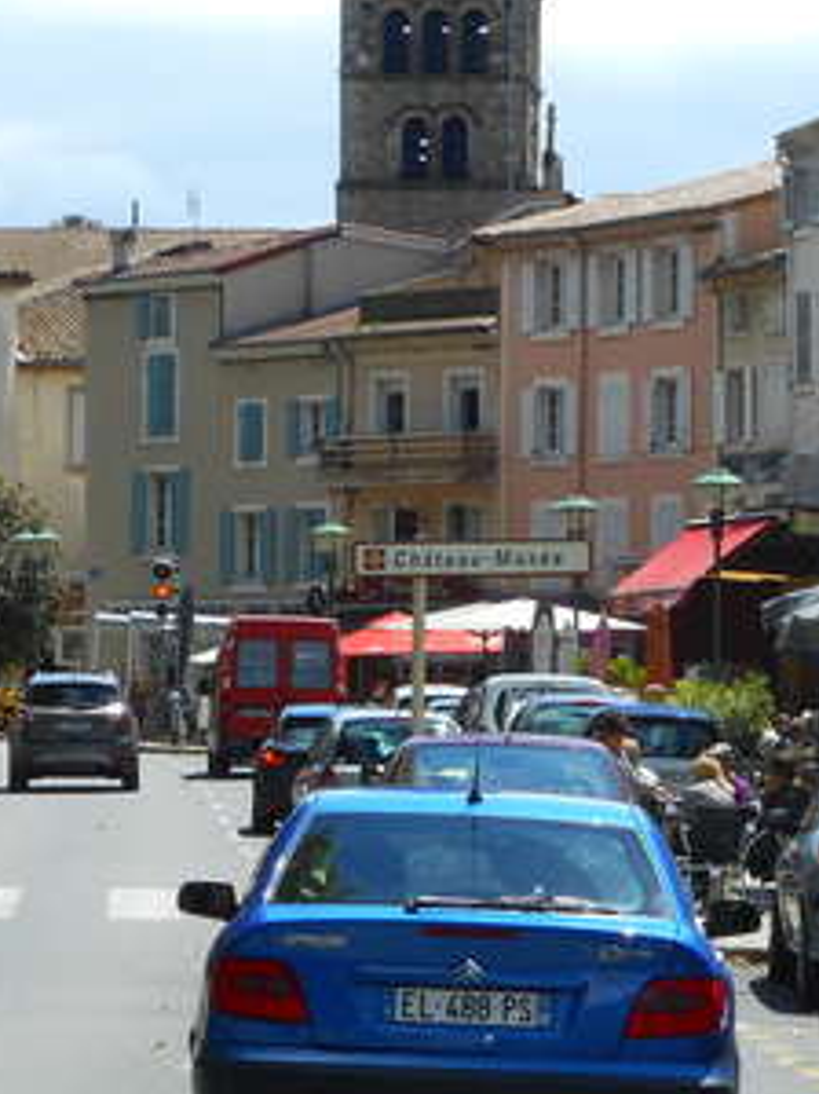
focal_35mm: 205
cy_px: 282
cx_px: 545
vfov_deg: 9.6
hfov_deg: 7.2
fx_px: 6472
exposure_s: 1/320
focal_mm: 18.2
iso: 80
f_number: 5.8
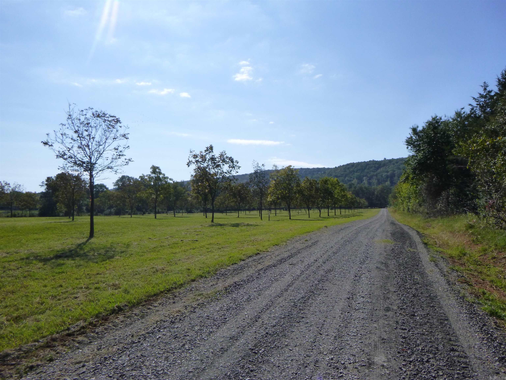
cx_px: 253
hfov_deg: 69.4
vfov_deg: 54.9
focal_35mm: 25
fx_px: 365
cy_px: 190
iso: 160
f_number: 3.9
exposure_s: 1/1300
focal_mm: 4.5
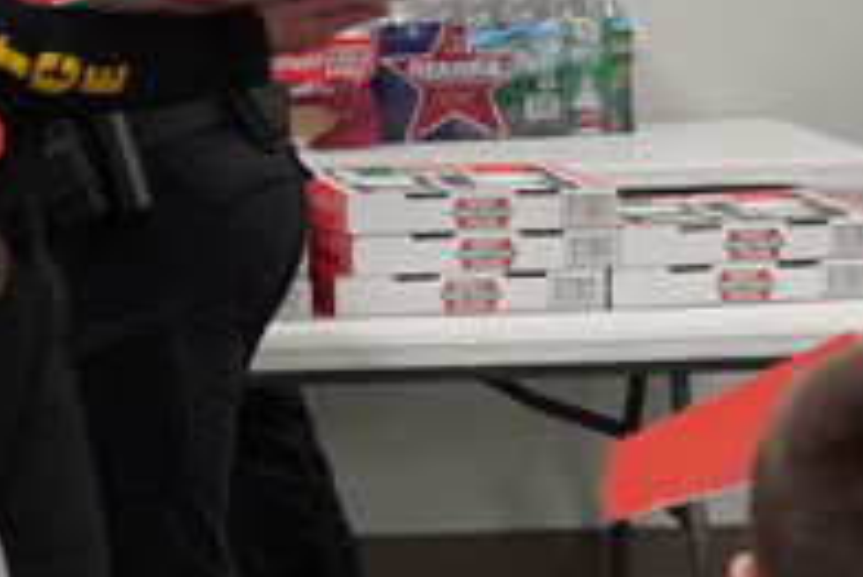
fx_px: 6381
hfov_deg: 7.7
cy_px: 324
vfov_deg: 5.2
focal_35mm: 266
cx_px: 370
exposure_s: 1/160
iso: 2500
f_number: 4
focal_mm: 34
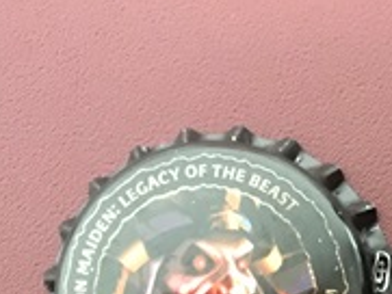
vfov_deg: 13.1
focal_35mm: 103
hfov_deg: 17.4
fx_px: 1167
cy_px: 519
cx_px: 569
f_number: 1.8
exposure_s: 1/5
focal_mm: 3.99
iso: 100
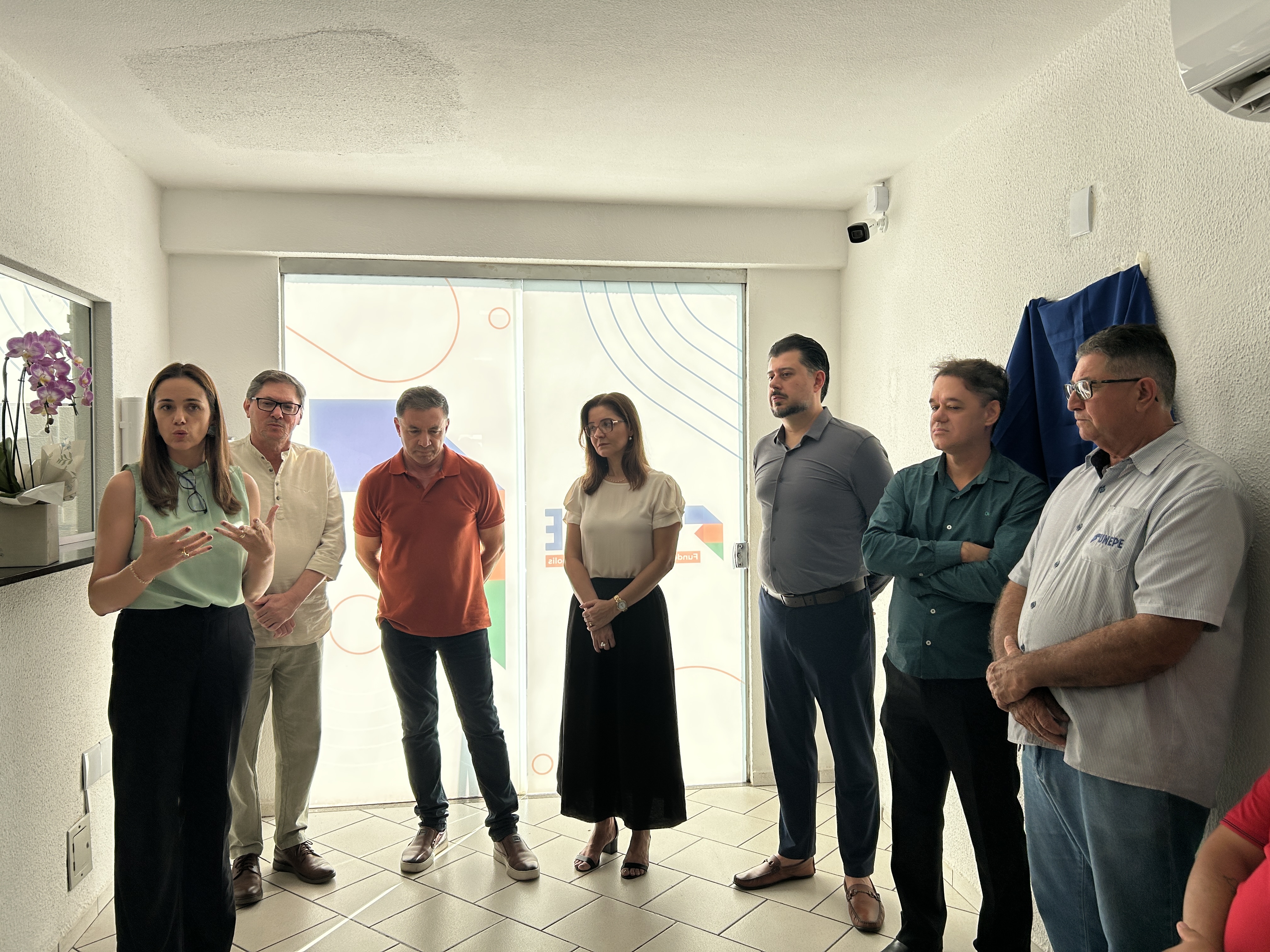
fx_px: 954
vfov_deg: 53.1
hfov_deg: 67.3
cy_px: 476
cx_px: 635
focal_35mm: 26
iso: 50
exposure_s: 1/621
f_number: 1.5
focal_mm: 5.7
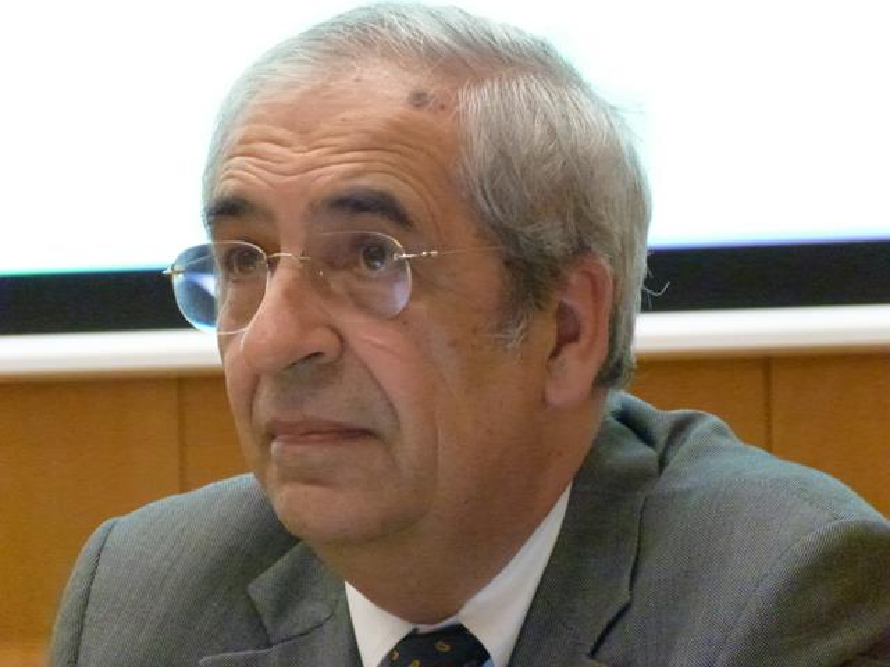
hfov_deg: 5.0
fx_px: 10284
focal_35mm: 400
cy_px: 334
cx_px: 445
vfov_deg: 3.7
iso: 1600
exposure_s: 1/30
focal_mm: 71.6
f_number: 4.2
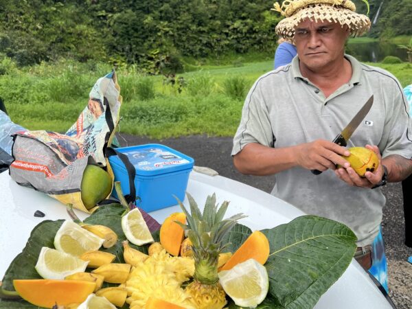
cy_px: 154
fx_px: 309
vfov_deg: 53.1
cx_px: 206
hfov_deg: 67.3
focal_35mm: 26
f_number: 1.5
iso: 50
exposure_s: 1/1112
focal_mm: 5.7
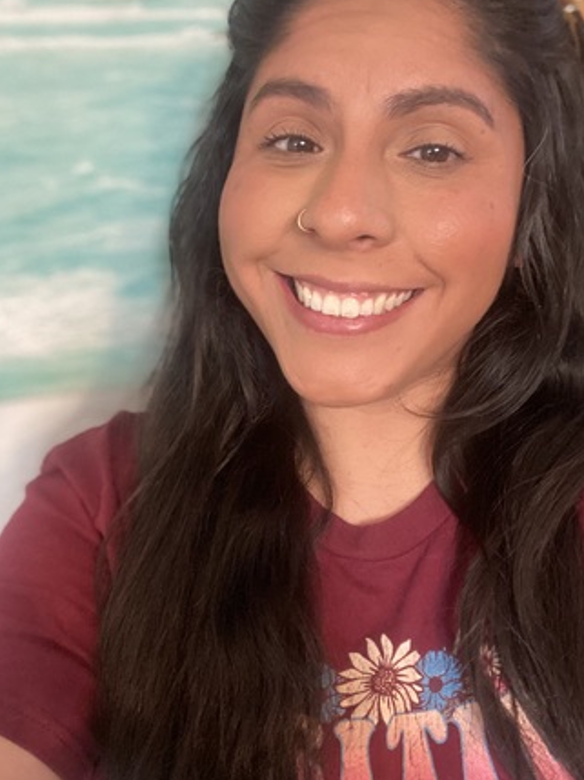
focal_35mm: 35
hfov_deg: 40.6
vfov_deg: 52.7
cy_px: 402
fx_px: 788
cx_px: 292
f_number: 2.2
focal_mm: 2.71
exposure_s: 1/30
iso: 400
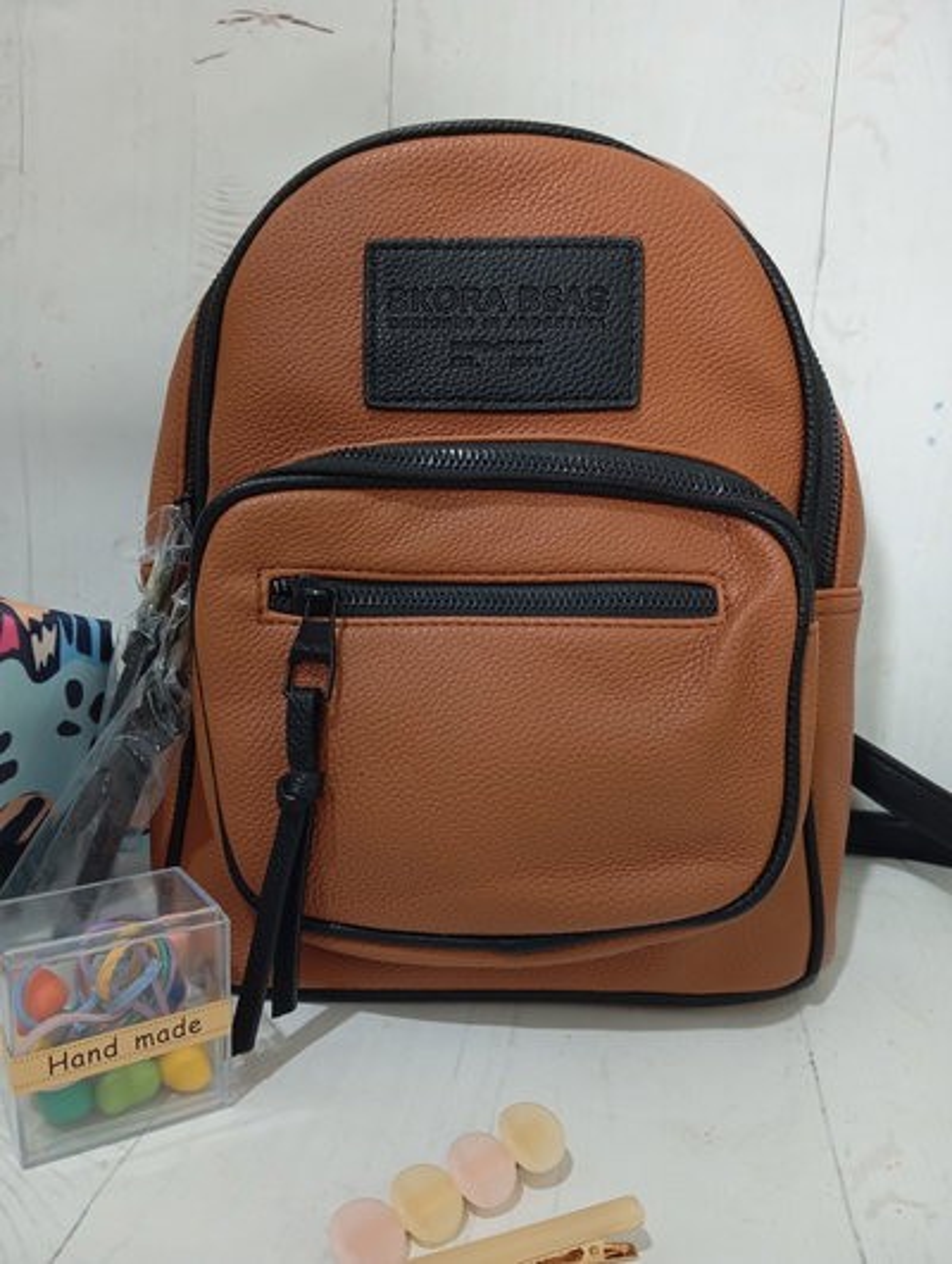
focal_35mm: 28
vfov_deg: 63.4
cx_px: 476
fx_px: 1024
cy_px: 632
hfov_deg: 49.9
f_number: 1.8
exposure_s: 1/33.3
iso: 1348
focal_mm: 4.22
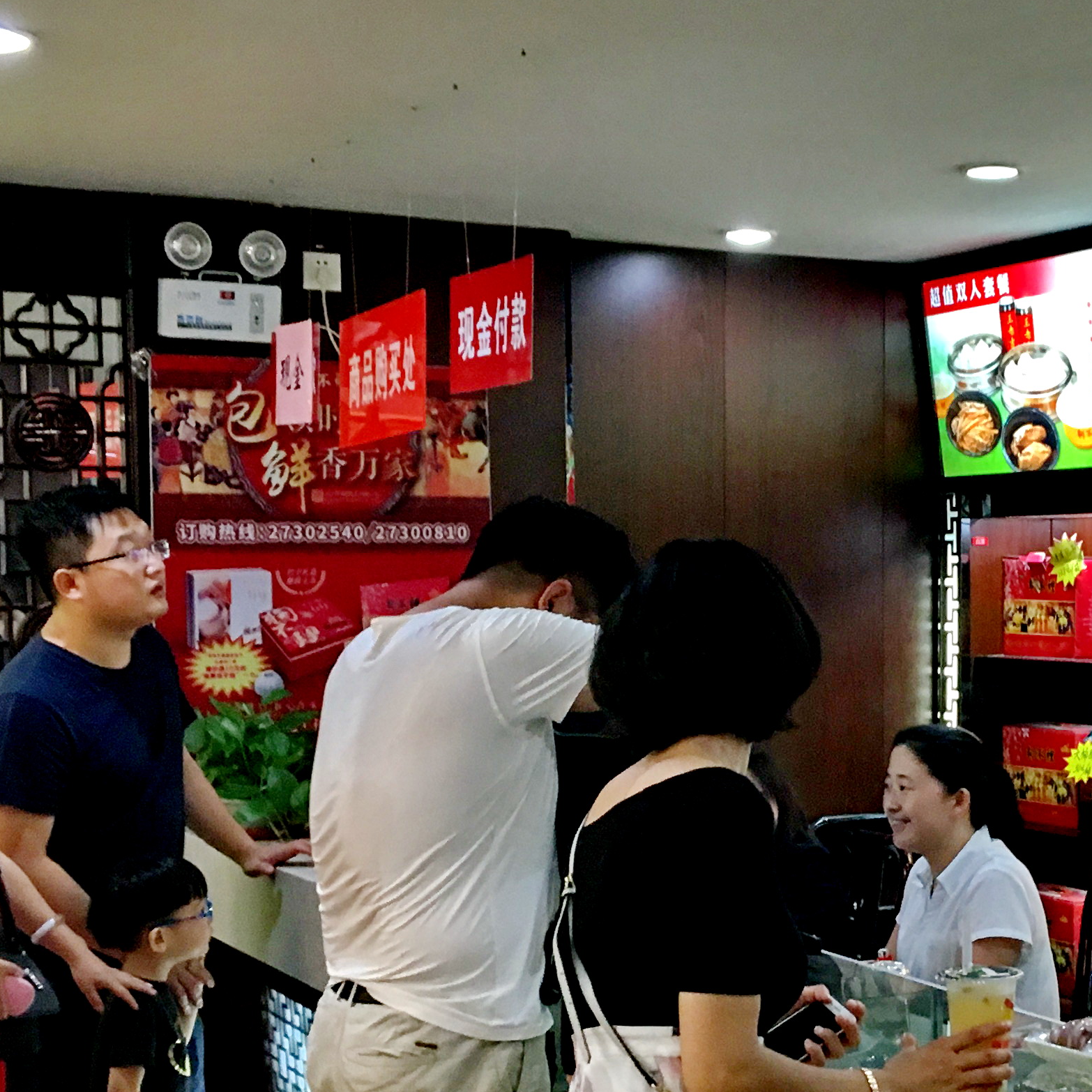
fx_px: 2356
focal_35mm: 66
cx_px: 921
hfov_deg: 25.5
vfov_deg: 26.0
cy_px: 726
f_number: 2.2
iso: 125
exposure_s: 1/33
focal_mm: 4.15
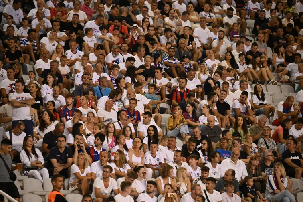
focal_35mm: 201
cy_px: 101
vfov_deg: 6.8
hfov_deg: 10.2
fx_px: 1692
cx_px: 152
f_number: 3.5
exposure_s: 1/640
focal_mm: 200
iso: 3200
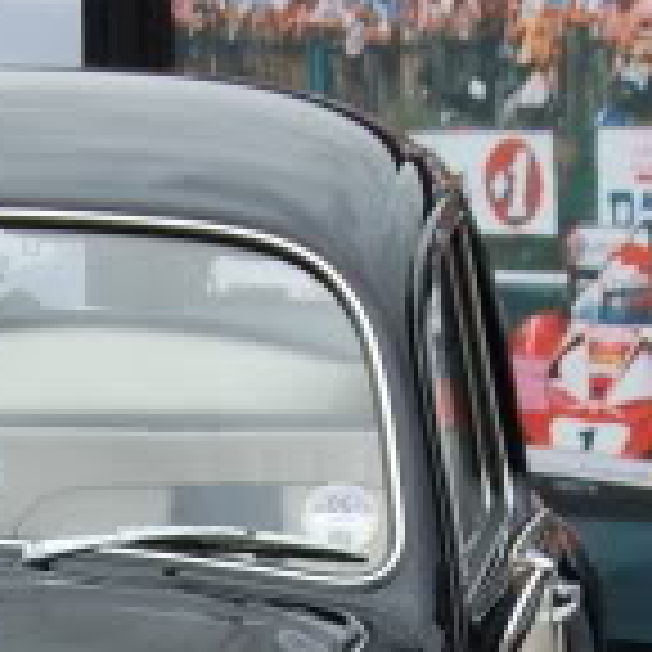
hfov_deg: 8.3
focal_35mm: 211
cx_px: 2
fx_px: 4496
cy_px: 924
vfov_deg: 8.2
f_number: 5.6
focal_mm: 30
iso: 220
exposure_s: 1/125
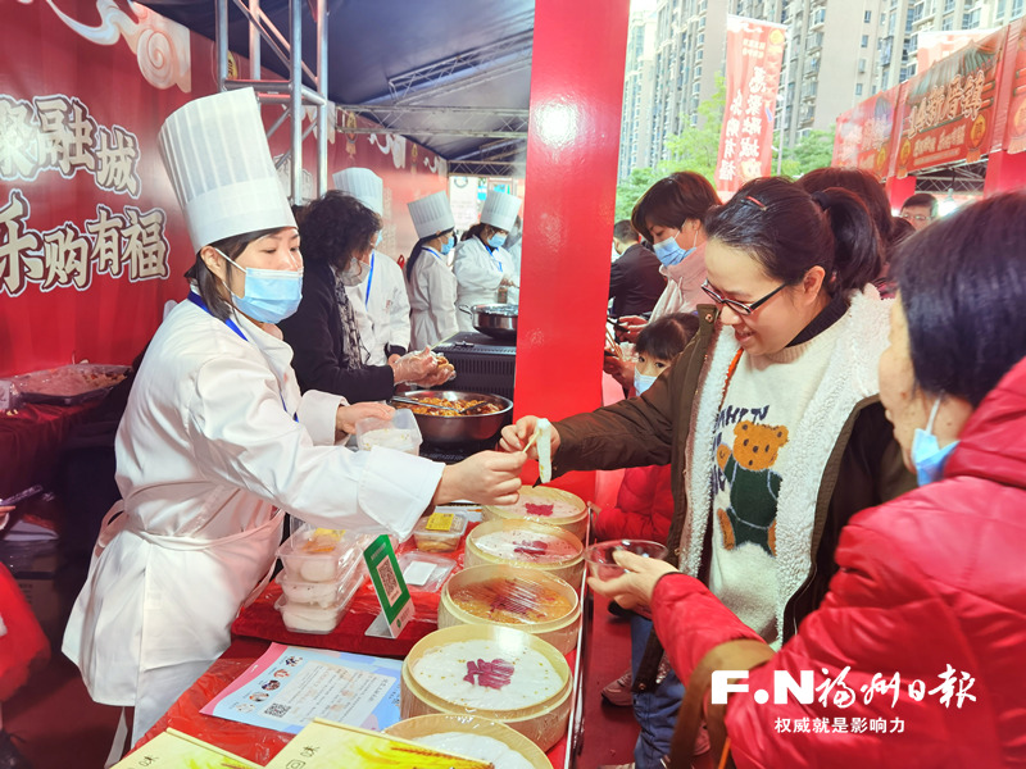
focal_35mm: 26
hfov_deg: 67.3
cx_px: 513
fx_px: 771
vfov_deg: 53.1
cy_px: 384
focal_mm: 6.71
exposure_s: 1/50
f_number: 1.9
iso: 64
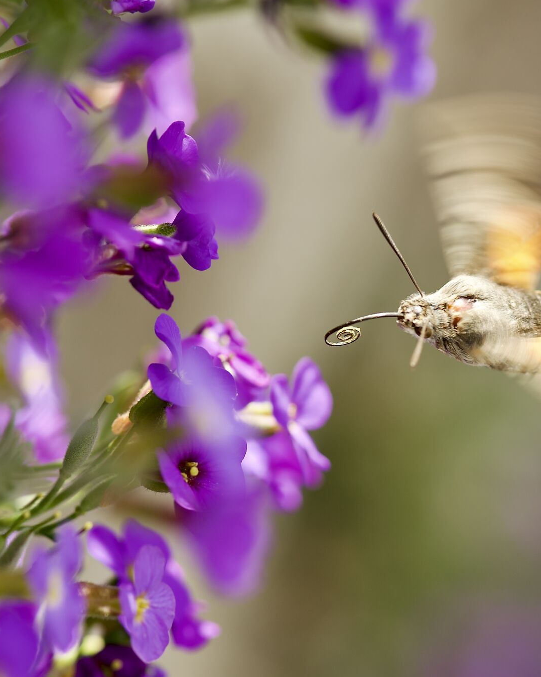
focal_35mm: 176
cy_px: 359
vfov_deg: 11.0
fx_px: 3523
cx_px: 404
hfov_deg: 8.8
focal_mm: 105
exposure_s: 1/250
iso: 200
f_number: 8
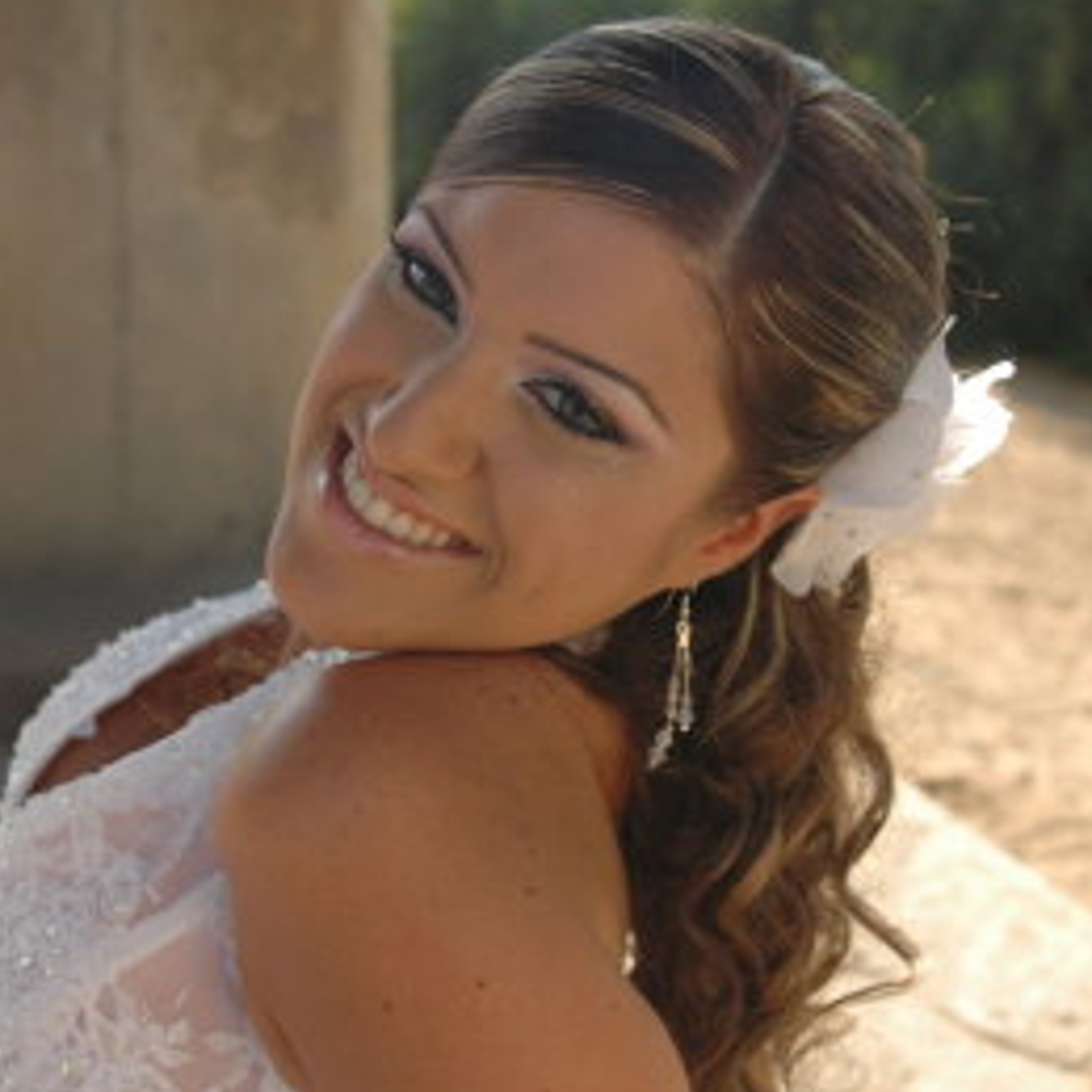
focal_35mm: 66
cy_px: 533
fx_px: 2356
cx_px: 454
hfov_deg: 26.1
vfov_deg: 26.1
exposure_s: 1/1250
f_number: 4
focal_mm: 30
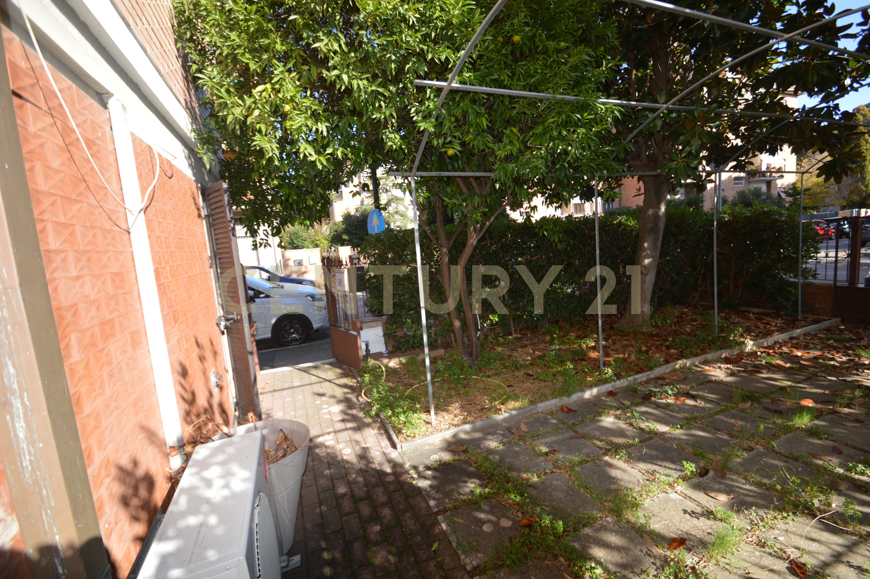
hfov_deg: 81.3
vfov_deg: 59.4
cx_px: 435
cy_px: 290
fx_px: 507
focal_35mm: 21
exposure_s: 1/200
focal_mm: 14
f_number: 5
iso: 100
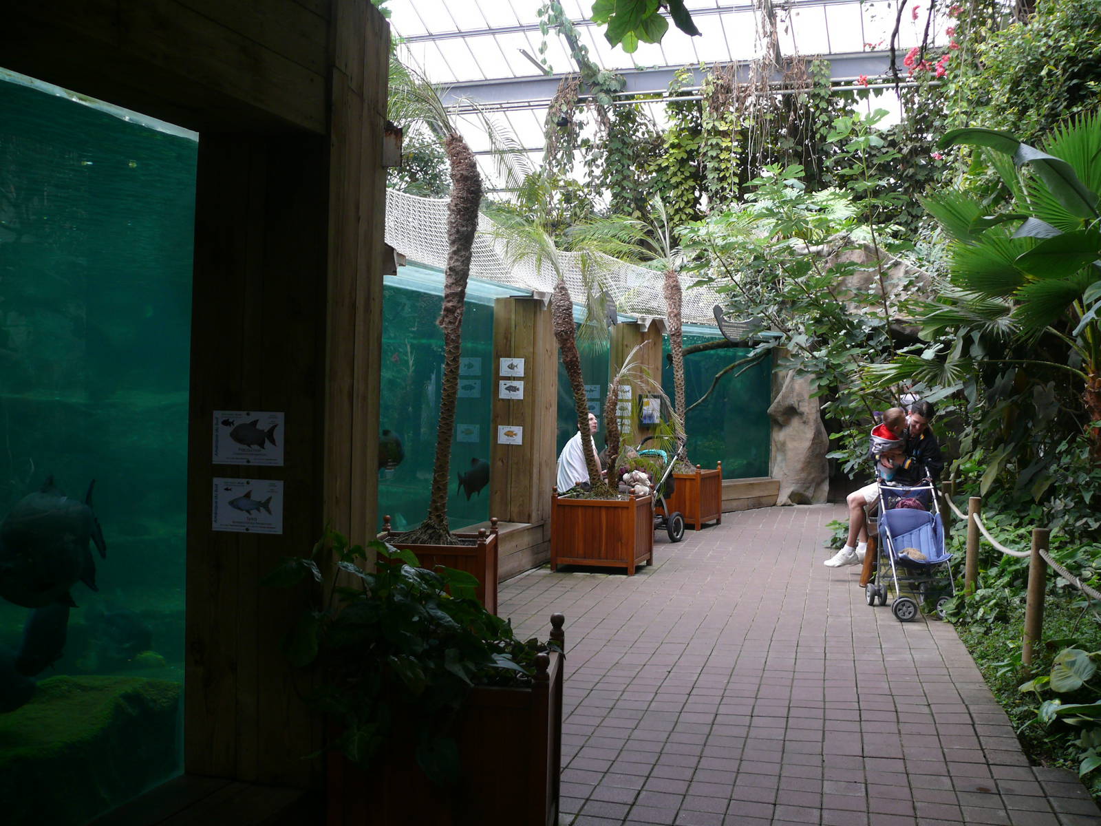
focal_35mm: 35
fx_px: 1113
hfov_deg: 52.6
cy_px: 413
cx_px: 550
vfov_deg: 40.7
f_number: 2.8
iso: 100
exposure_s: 1/100
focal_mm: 7.4
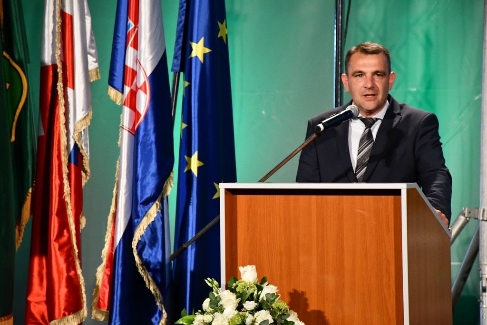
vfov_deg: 6.5
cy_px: 162
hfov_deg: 9.8
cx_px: 244
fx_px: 2841
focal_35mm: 210
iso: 4000
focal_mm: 140
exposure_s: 1/250
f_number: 5.6
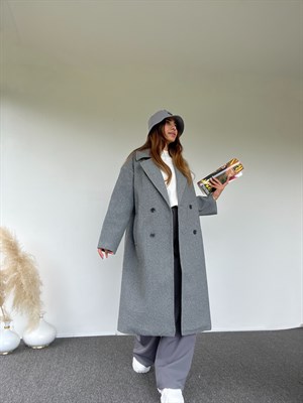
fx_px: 268
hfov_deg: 58.9
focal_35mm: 23
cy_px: 202
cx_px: 152
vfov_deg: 73.9
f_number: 2.2
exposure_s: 1/121
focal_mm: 2.71
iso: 80
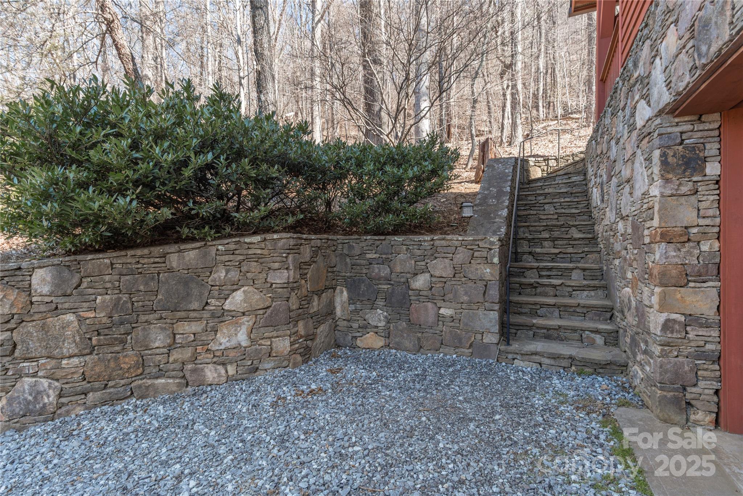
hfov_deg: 93.3
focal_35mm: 17
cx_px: 372
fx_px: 351
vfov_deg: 70.5
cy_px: 248
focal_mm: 17
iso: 320
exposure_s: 1/320
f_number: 7.1
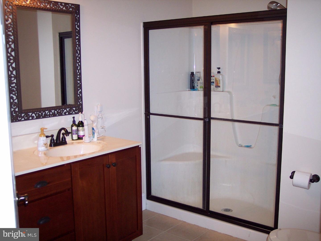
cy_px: 120
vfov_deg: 36.8
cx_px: 160
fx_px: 362
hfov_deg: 47.9
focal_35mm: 39
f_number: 2.8
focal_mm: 8
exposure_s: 1/60
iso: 140
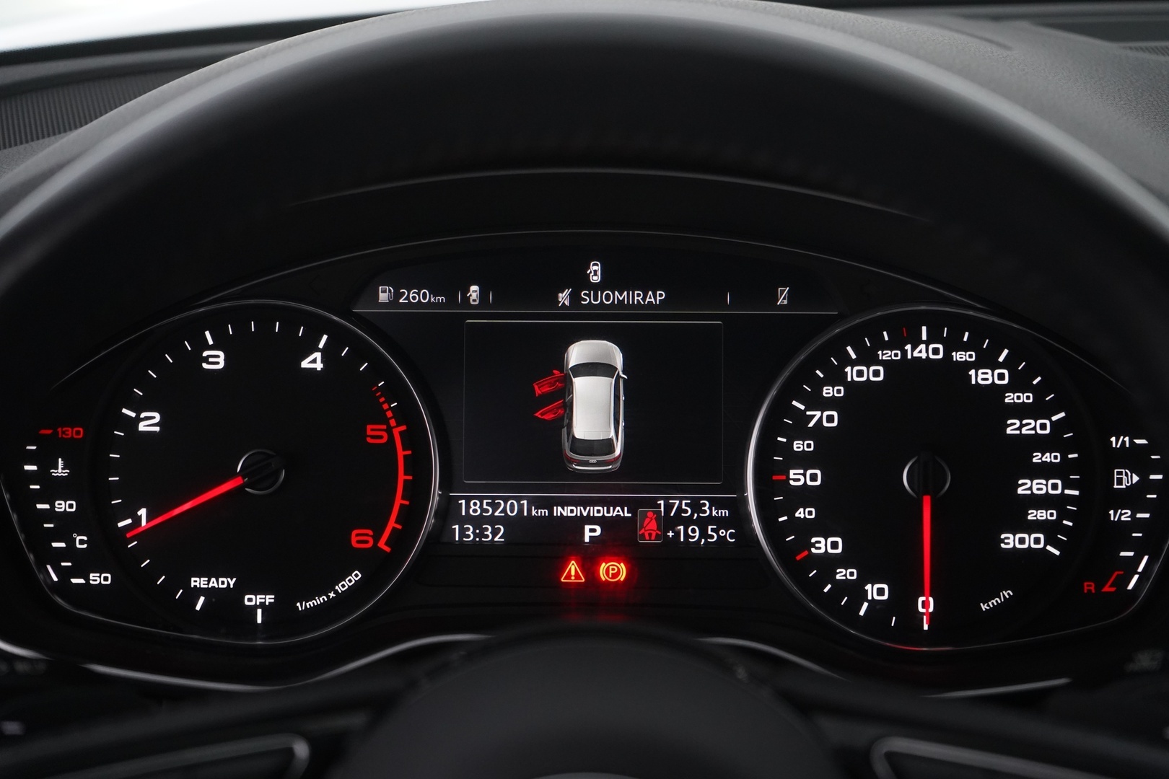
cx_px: 584
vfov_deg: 19.5
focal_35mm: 70
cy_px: 390
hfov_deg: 28.8
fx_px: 2273
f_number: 5.6
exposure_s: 1/60
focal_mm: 70
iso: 4000
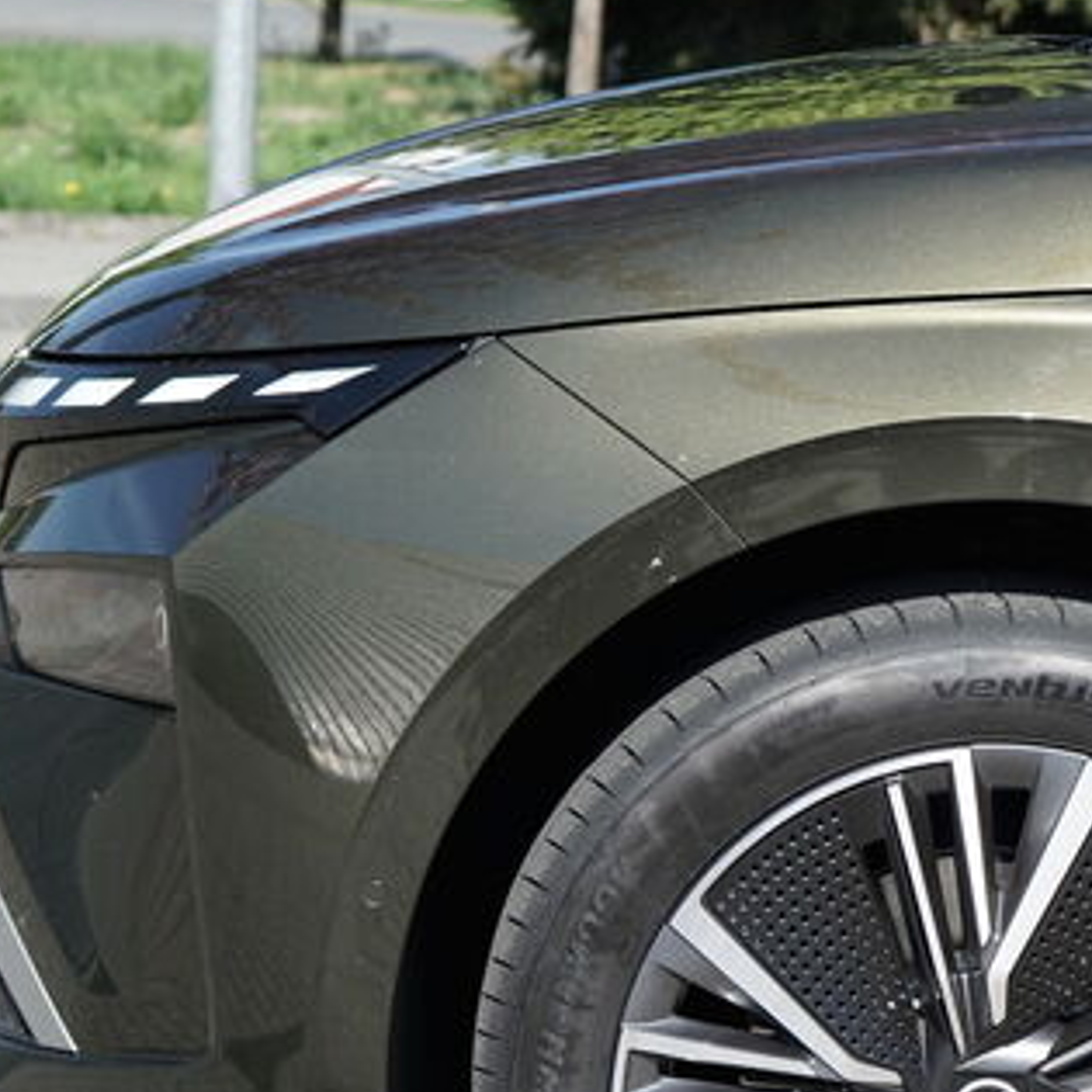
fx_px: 4069
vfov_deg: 15.2
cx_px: 787
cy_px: 839
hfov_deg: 15.2
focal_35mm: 114
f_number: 4
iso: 200
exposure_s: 1/1250
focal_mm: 44
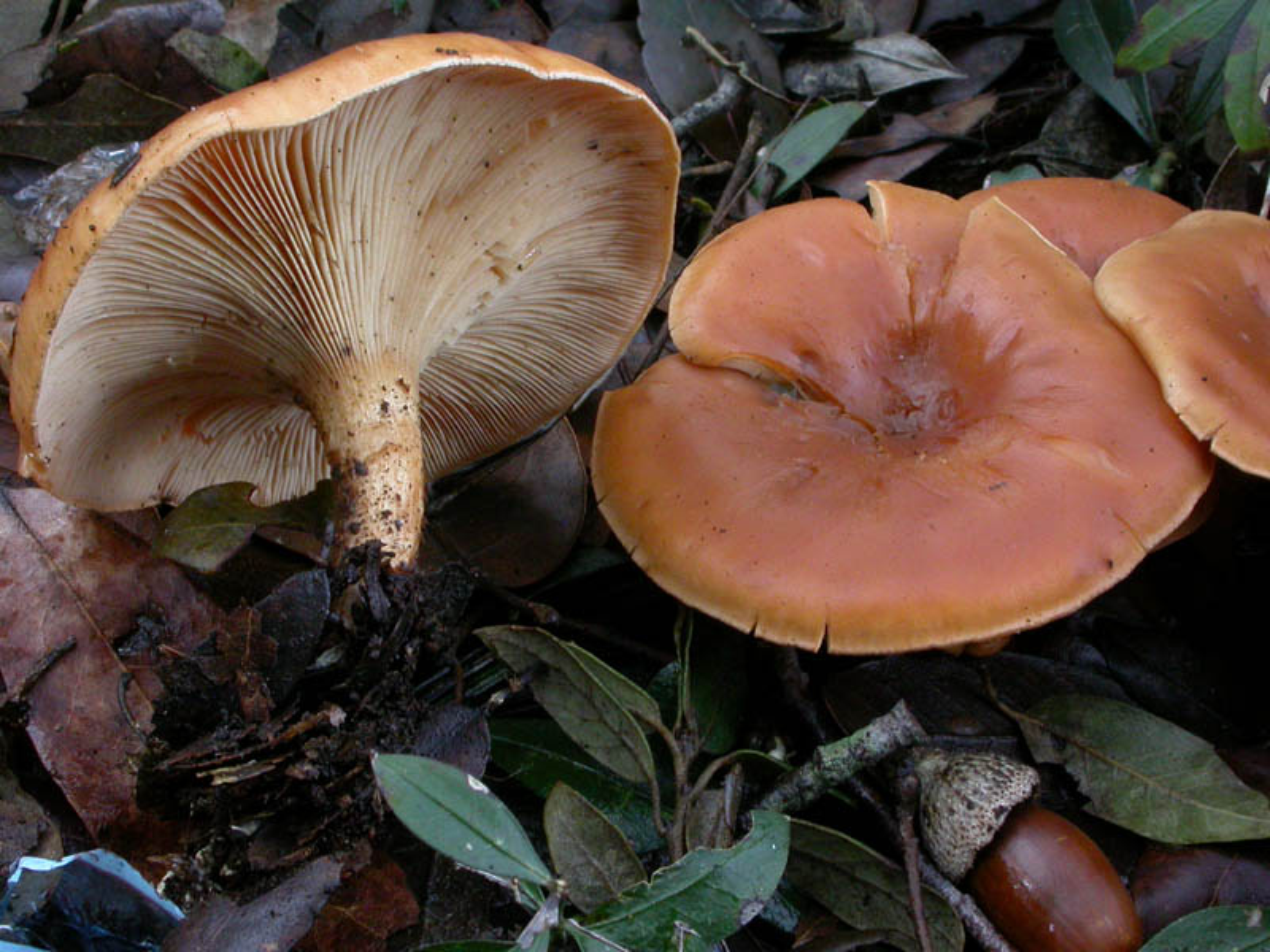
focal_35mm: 85
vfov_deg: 17.4
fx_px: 3119
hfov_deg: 23.0
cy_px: 476
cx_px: 635
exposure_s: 1/4
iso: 200
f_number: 10.4
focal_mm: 17.7
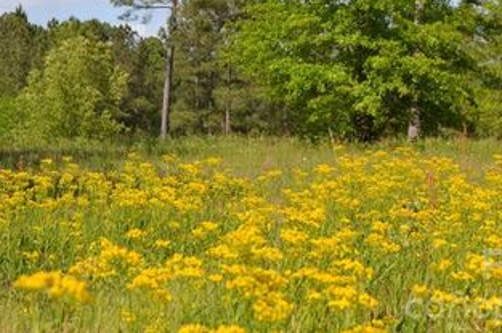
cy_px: 95
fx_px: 1672
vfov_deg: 11.4
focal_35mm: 120
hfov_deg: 17.1
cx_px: 239
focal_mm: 50
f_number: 8
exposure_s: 1/250
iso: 100
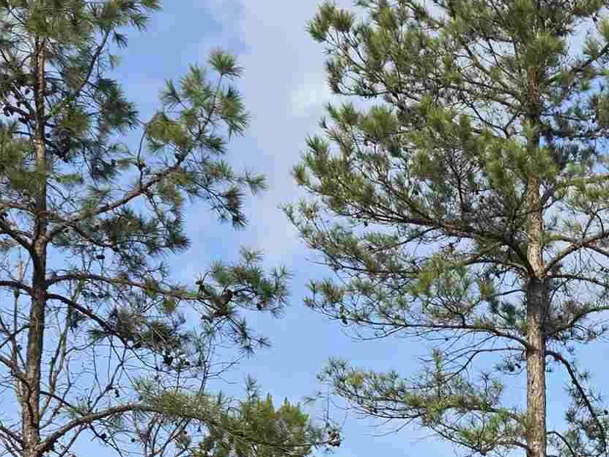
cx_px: 679
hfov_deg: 21.7
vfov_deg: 15.7
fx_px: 1495
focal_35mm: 85
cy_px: 724
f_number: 1.8
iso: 25
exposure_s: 1/1151
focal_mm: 5.4
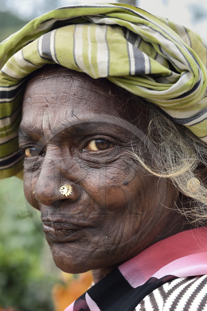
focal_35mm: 84
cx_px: 95
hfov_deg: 16.3
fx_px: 725
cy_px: 186
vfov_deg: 24.2
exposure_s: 1/200
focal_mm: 70
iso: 400
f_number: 7.1
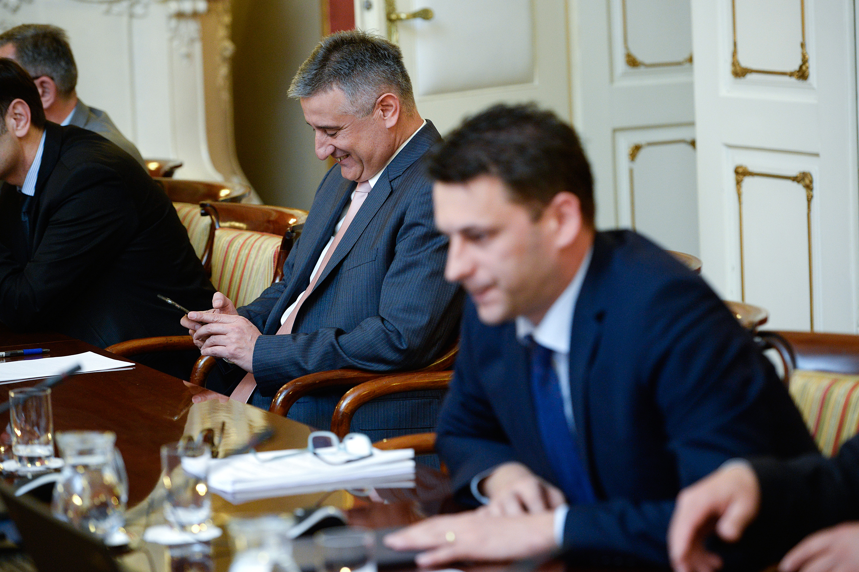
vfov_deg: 10.1
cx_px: 430
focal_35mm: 135
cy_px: 286
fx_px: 3220
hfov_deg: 15.2
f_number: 3.5
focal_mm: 135
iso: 2000
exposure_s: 1/200
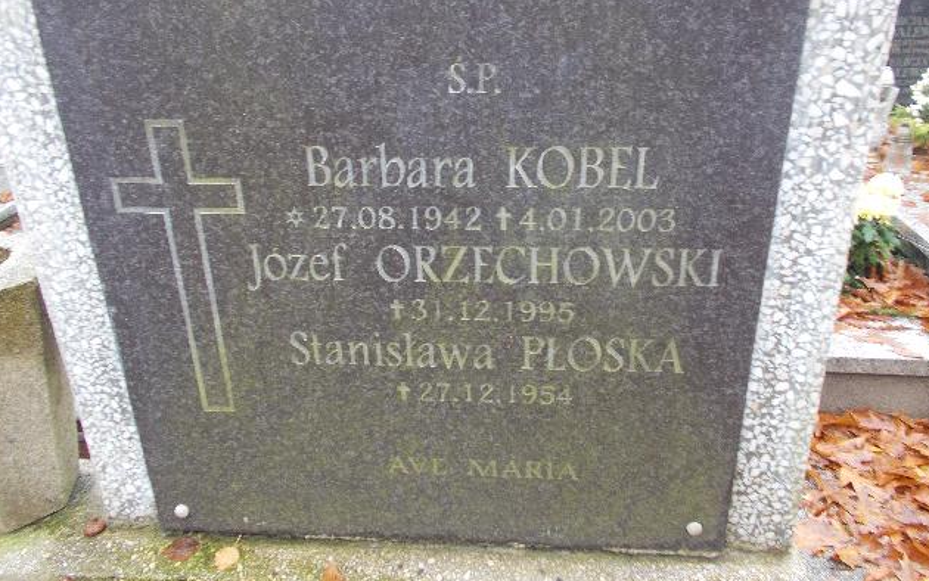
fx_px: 709
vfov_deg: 44.3
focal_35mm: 28
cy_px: 230
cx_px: 467
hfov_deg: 66.5
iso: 140
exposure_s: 1/25
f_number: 3.2
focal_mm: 4.6
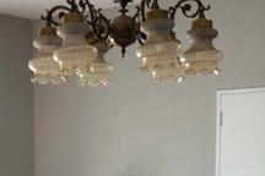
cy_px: 248
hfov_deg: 18.8
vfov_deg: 12.2
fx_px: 795
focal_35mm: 108
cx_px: 59
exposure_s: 1/100
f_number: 1.8
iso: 40
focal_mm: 4
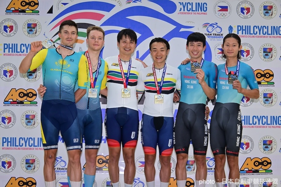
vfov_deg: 20.6
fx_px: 515
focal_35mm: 66
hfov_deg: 30.5
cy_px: 94
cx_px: 140
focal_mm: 66
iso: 1250
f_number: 8
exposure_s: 1/160
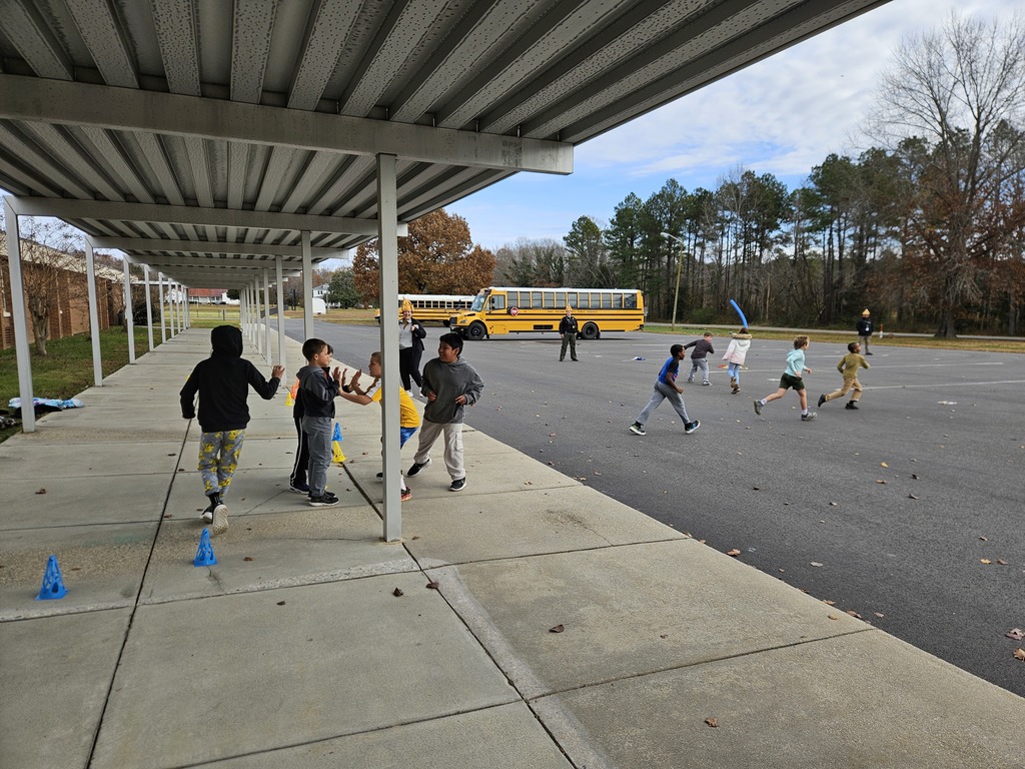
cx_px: 512
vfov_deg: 58.9
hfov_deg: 73.9
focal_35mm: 23
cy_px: 384
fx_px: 681
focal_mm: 5.4
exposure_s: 1/868
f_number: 1.8
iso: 25
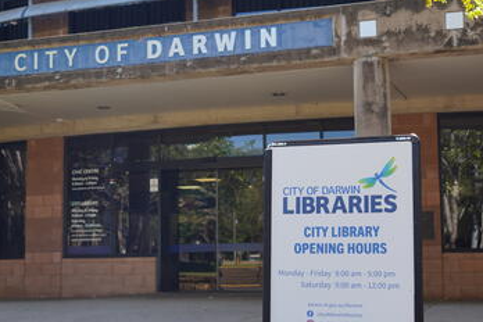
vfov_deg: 19.7
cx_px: 173
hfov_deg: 29.1
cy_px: 157
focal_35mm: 69
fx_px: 926
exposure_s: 1/100
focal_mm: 50
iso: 100
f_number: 5.6
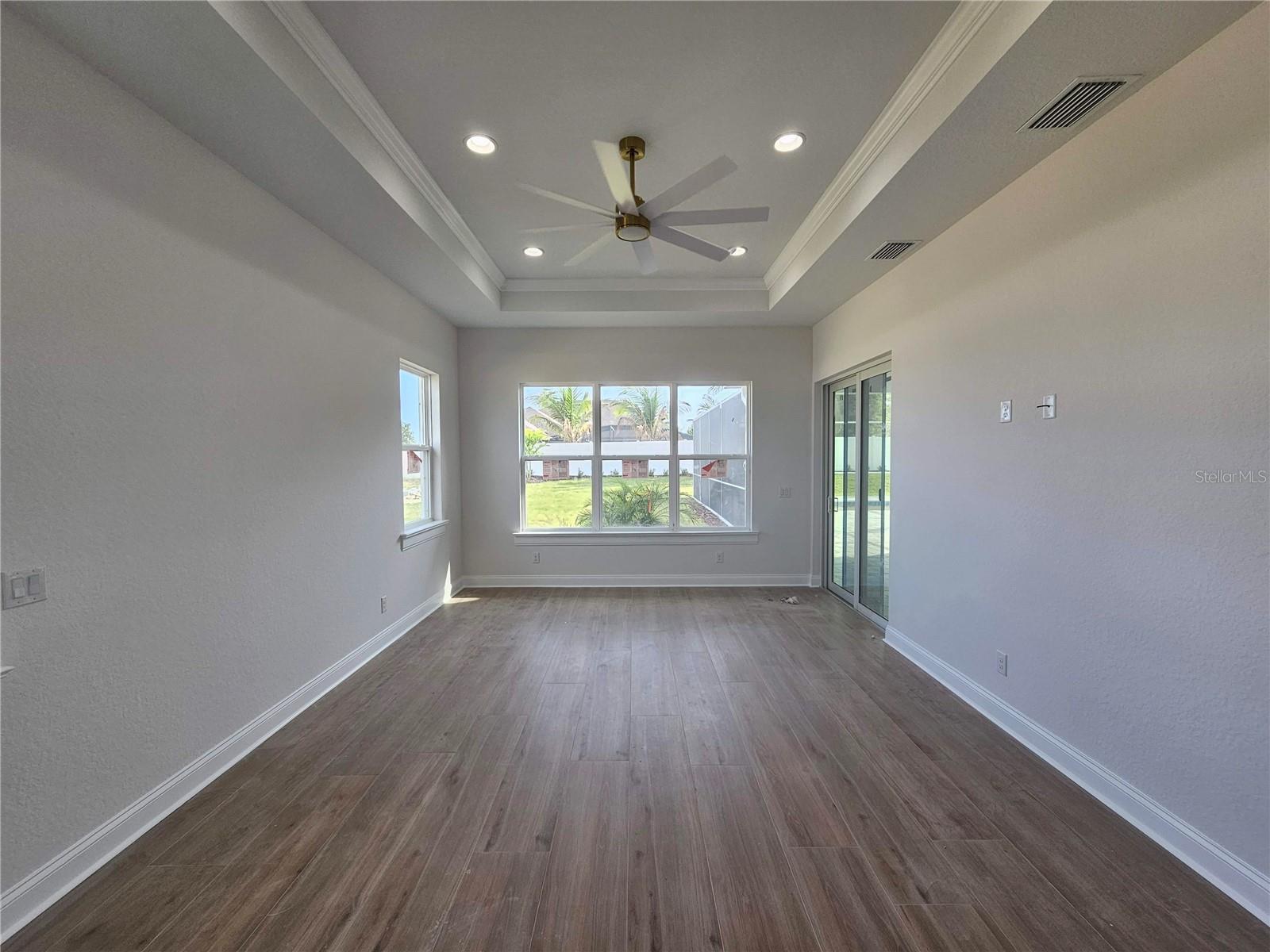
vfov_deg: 89.9
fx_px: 477
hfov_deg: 106.2
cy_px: 476
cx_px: 635
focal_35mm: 13
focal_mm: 2.2
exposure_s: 1/120
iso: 50
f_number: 2.2
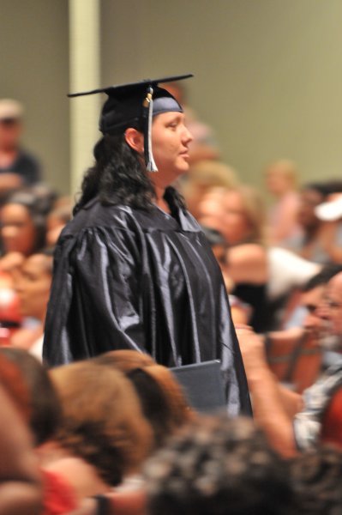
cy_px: 258
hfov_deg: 4.6
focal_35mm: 300
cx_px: 171
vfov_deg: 6.9
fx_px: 4282
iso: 1600
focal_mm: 200
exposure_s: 1/25
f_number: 2.8
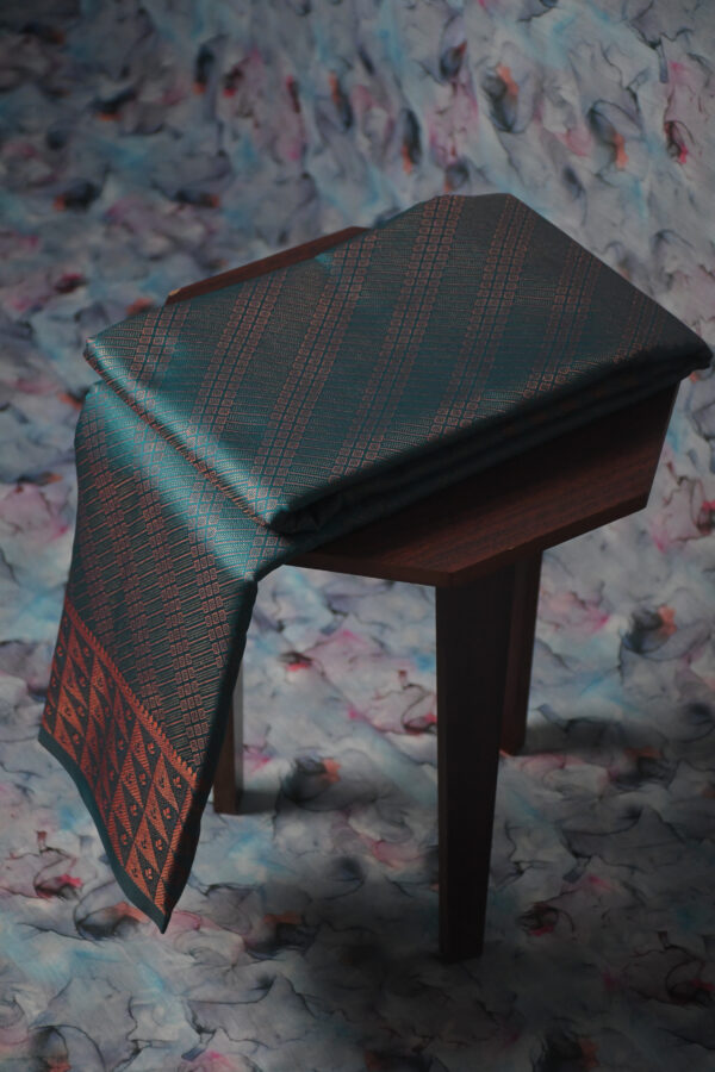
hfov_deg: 13.0
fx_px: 3128
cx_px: 358
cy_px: 536
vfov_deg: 19.5
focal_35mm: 105
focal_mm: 70
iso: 2000
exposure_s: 1/160
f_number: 5
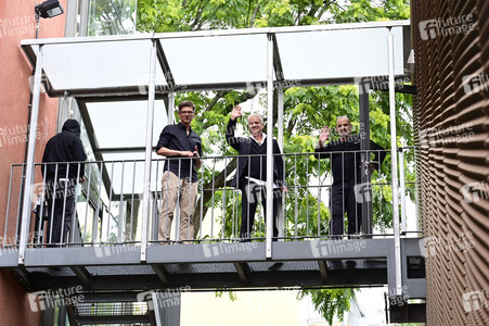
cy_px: 163
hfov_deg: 28.9
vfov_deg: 19.4
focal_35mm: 70
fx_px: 950
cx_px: 244
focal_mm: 70
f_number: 5.6
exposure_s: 1/200
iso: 1250
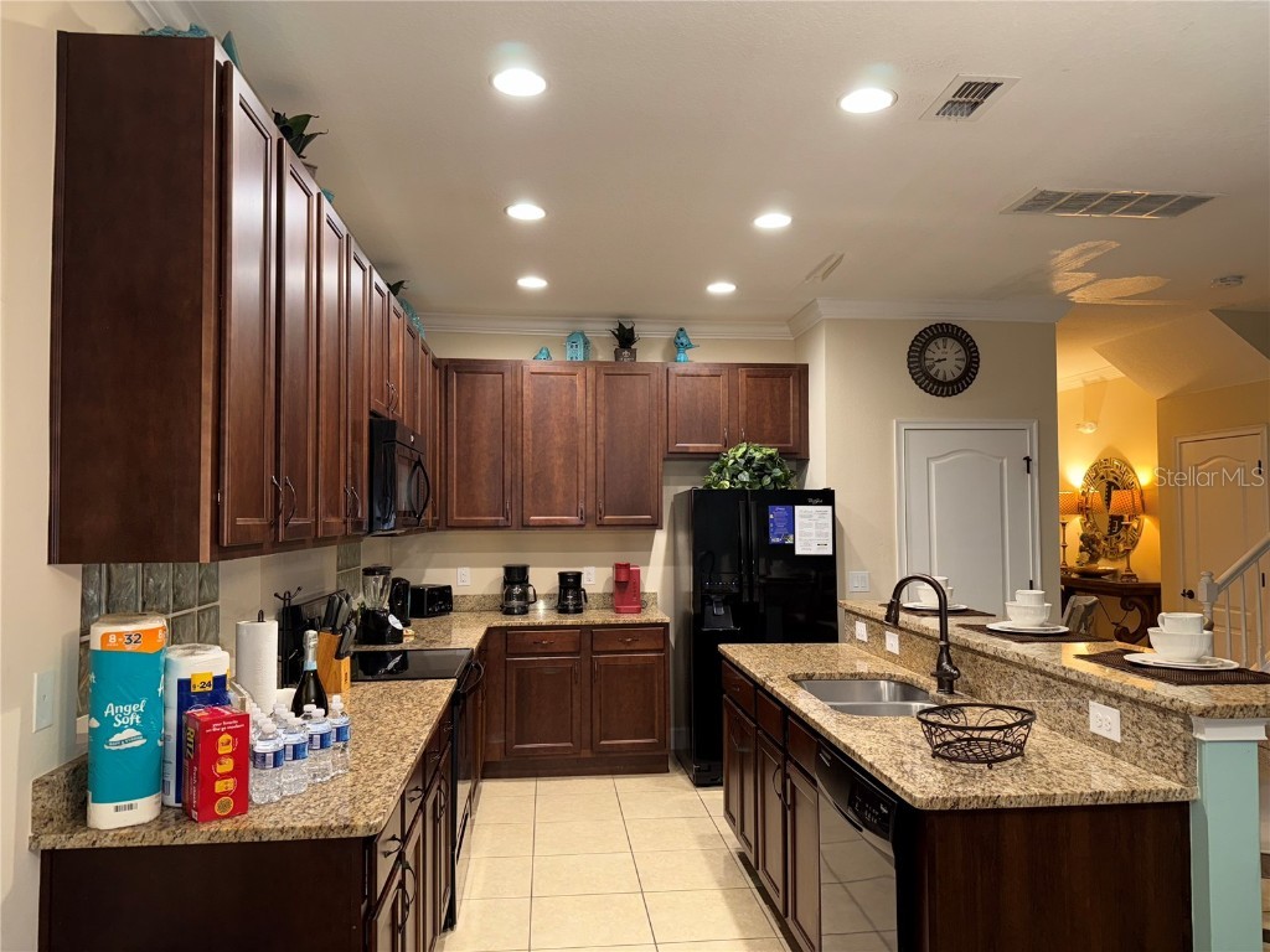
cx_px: 635
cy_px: 476
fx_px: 881
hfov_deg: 71.6
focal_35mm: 24
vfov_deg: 56.8
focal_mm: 6.76
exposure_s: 1/17
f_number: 1.78
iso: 100
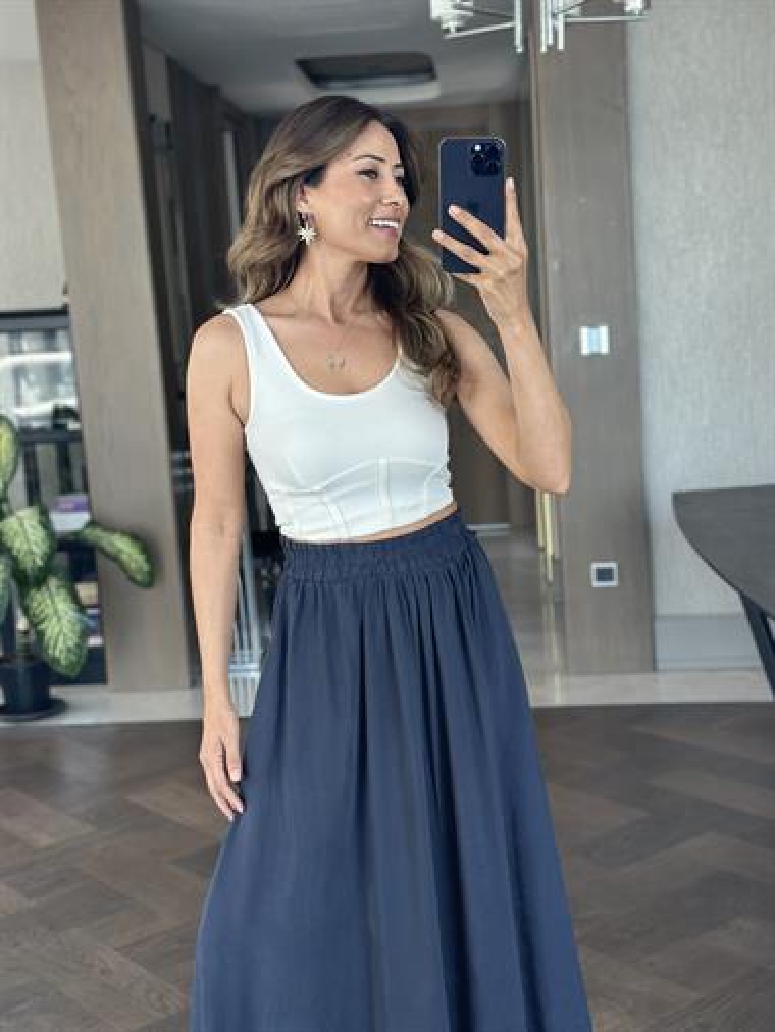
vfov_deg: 39.6
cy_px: 516
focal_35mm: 48
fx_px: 1432
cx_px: 388
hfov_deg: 30.3
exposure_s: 1/86
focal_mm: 6.86
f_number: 1.78
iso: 100
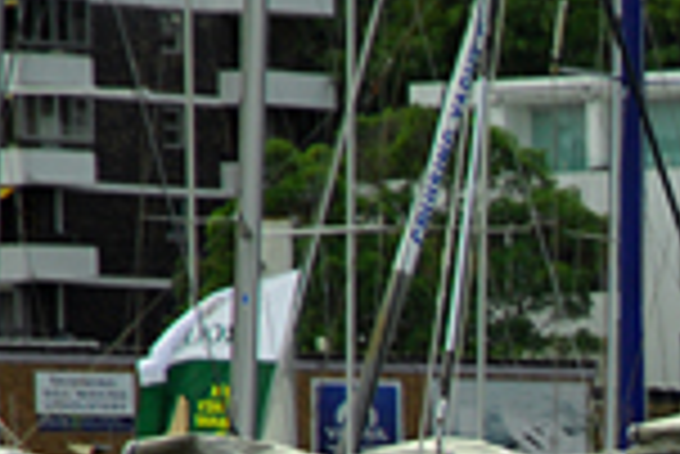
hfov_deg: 4.0
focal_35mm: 506
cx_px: 1193
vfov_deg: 2.7
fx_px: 9566
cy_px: 766
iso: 200
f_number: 5.6
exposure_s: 1/1000
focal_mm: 85
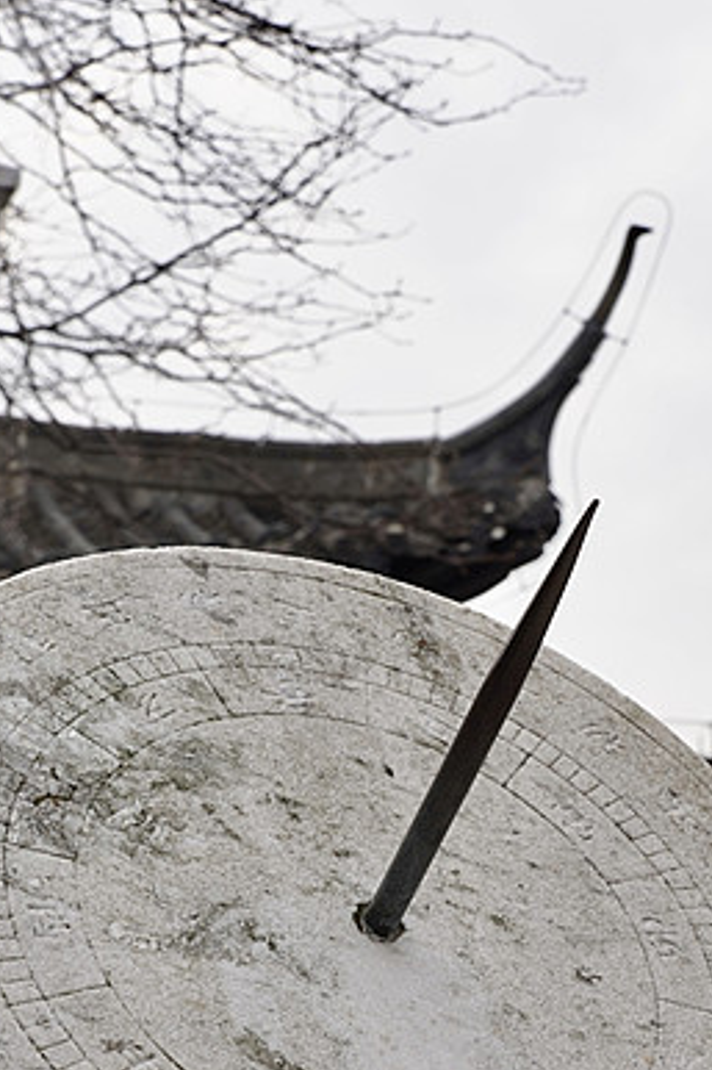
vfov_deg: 23.0
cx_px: 411
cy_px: 901
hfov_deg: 15.7
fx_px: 2583
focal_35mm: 87
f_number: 16
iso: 400
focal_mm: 42
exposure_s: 1/200
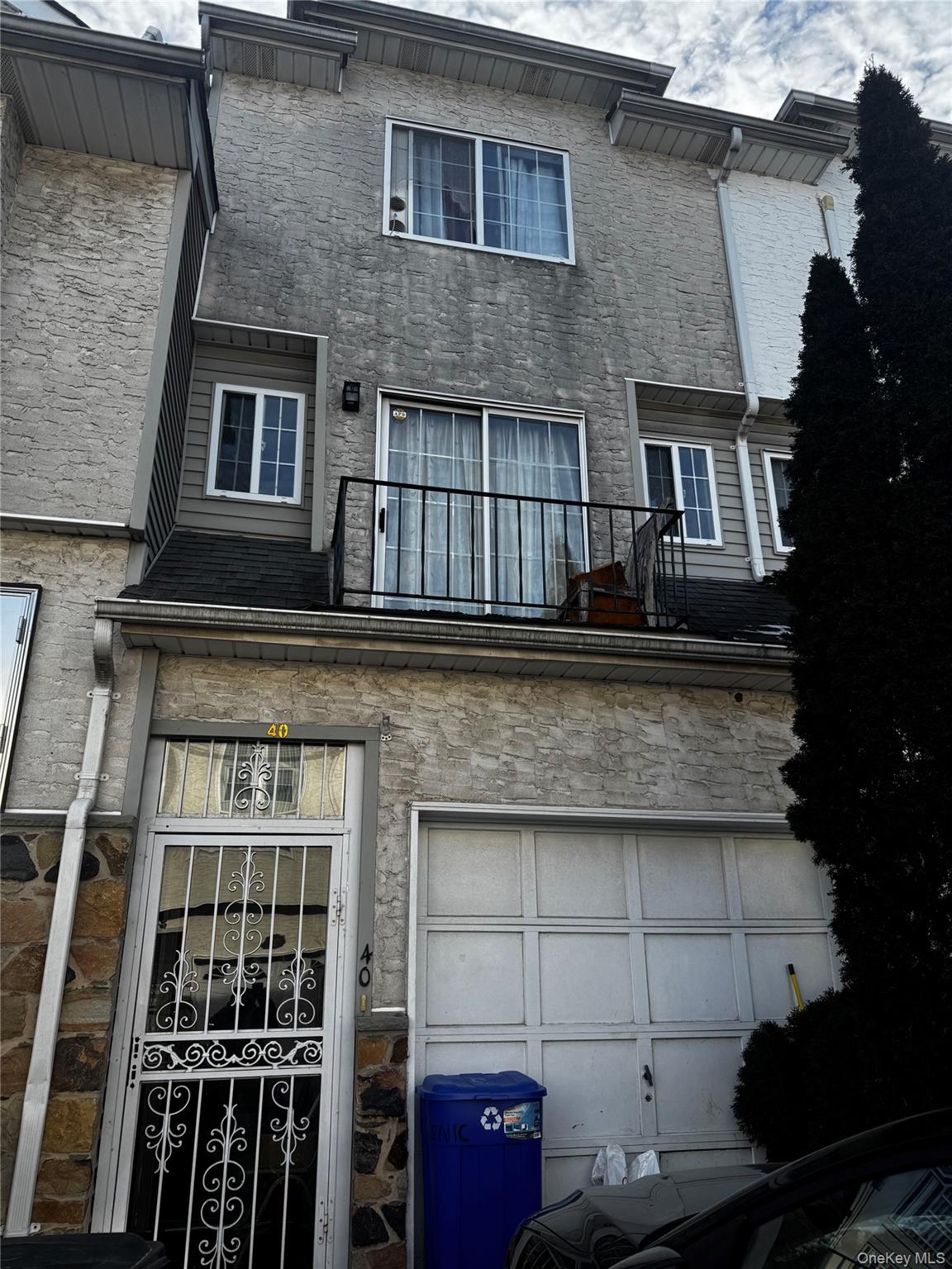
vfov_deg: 71.6
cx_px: 476
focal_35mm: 24
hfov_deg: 56.8
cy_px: 634
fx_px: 880
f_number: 1.78
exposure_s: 1/1488
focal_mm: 6.76
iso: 80
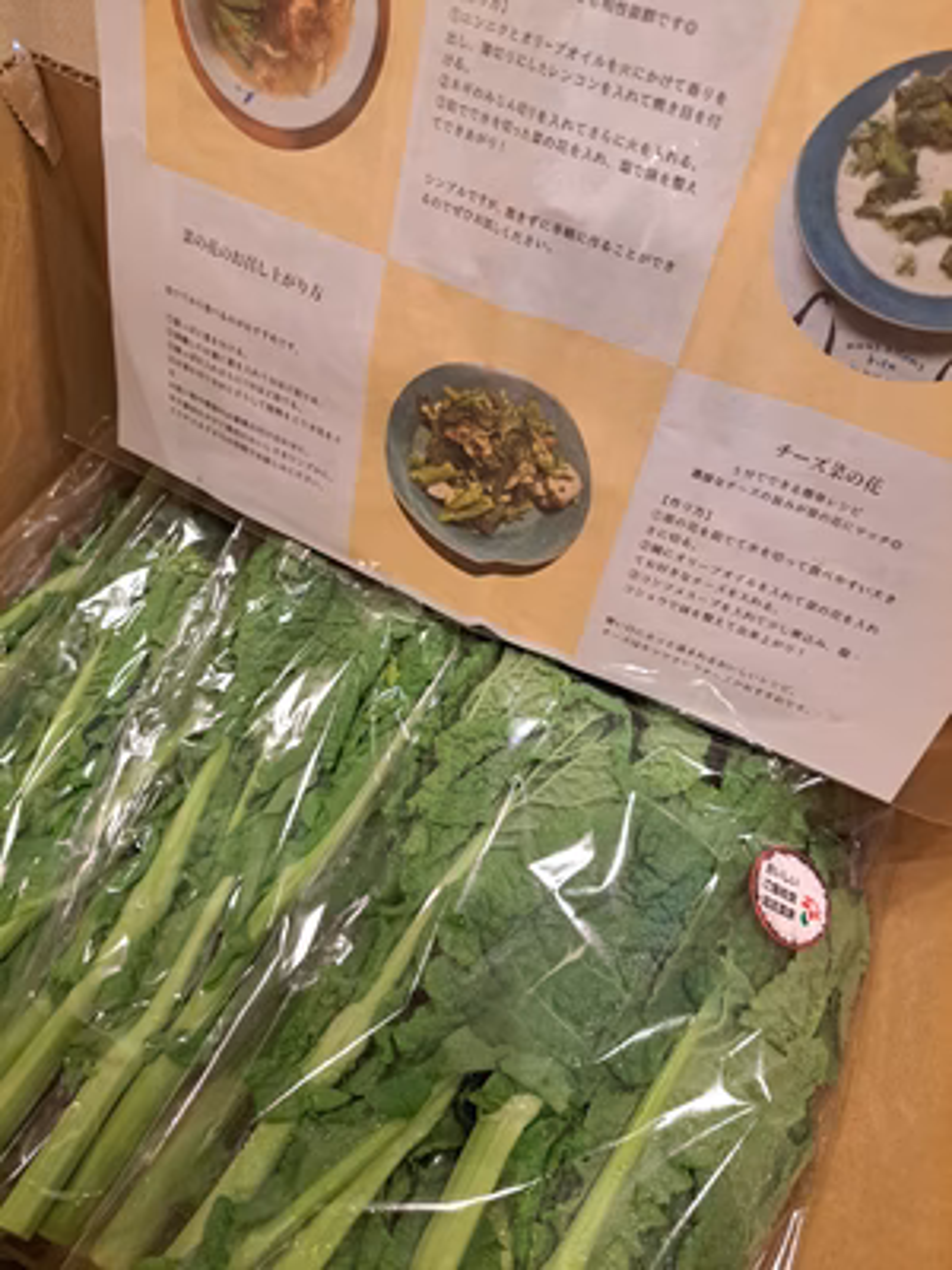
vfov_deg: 71.6
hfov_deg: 56.8
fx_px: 880
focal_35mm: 24
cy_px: 635
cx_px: 476
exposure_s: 1/33
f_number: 1.8
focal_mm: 5.23
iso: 250
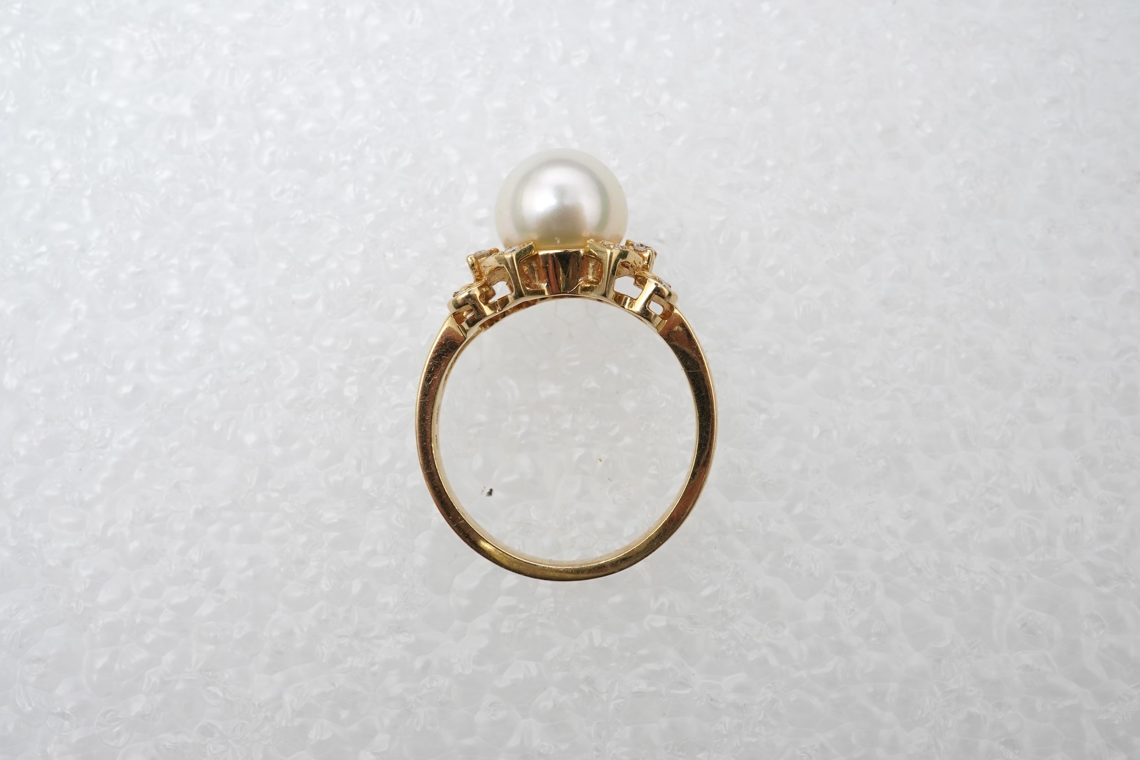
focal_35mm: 45
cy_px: 380
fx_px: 1425
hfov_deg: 43.6
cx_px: 570
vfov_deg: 29.9
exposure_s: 1/100
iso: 640
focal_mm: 30
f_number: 22
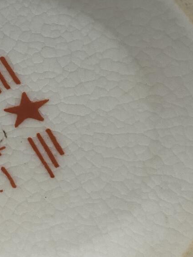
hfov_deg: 17.7
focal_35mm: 82
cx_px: 21
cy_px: 55
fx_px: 610
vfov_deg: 23.5
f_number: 1.8
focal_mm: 4.25
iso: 100
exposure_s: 1/50
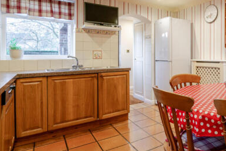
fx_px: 170
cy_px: 58
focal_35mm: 27
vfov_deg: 47.6
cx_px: 187
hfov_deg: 60.7
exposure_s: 1/10
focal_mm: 16
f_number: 8
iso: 250
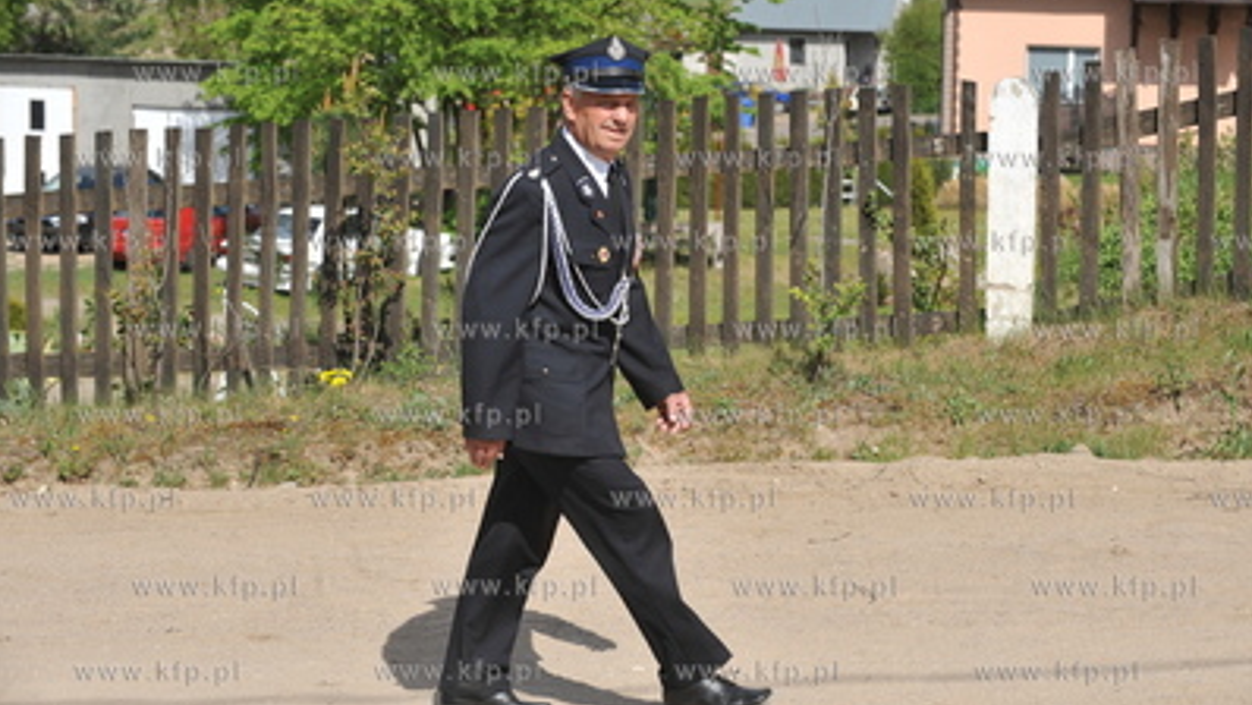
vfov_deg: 12.1
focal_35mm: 100
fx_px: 3320
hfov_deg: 21.4
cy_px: 371
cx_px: 626
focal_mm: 95
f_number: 8
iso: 400
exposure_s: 1/1250
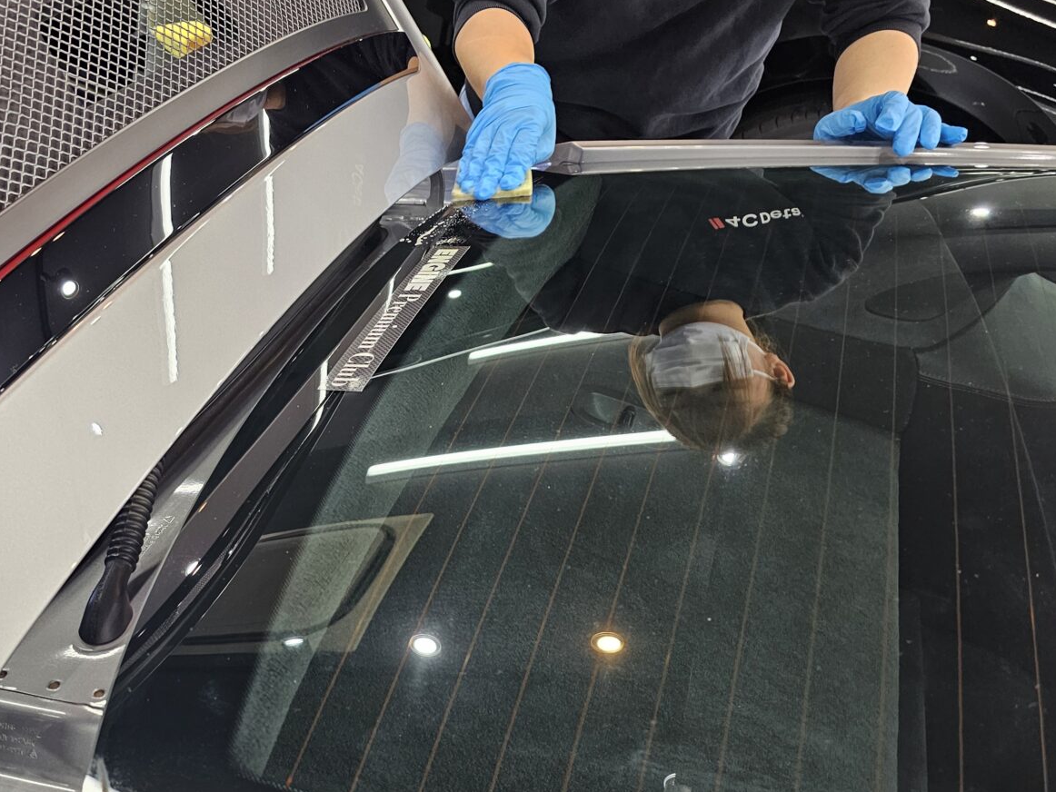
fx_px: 1159
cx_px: 283
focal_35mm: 38
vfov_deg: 37.3
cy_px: 527
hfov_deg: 47.4
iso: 125
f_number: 1.7
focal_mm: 6.3
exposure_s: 1/100
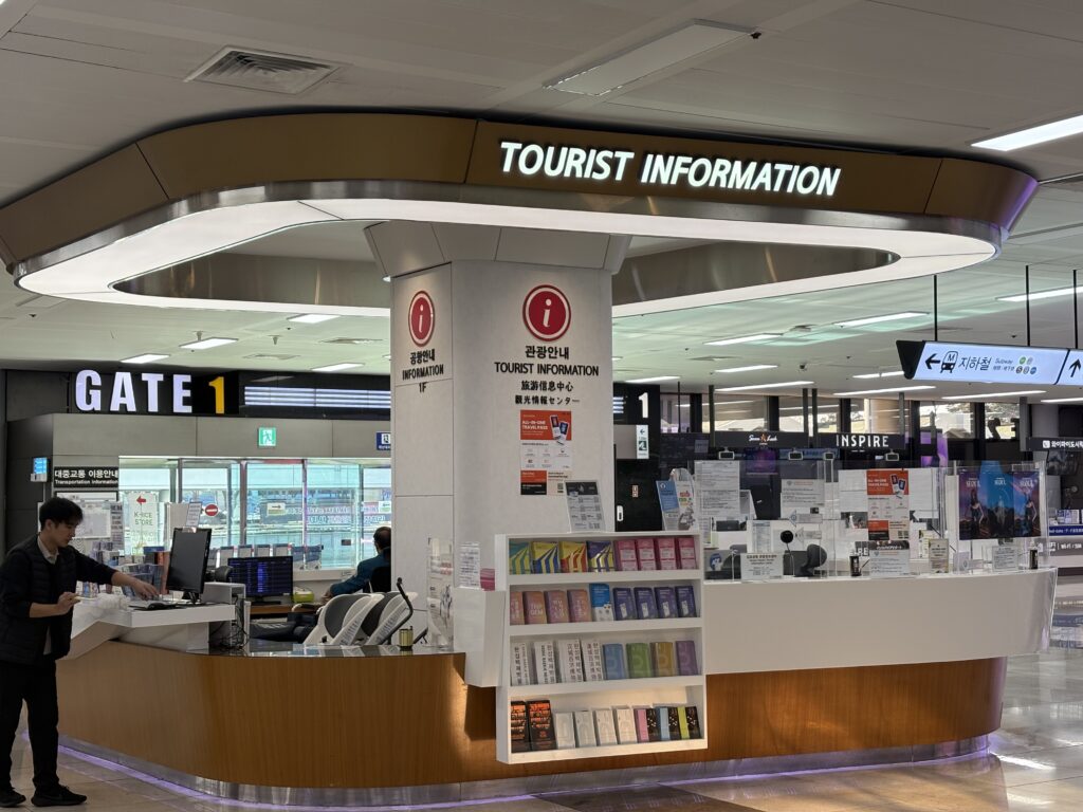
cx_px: 542
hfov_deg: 36.8
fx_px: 1627
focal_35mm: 52
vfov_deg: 28.0
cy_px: 406
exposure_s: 1/120
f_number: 1.6
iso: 25
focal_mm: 5.96
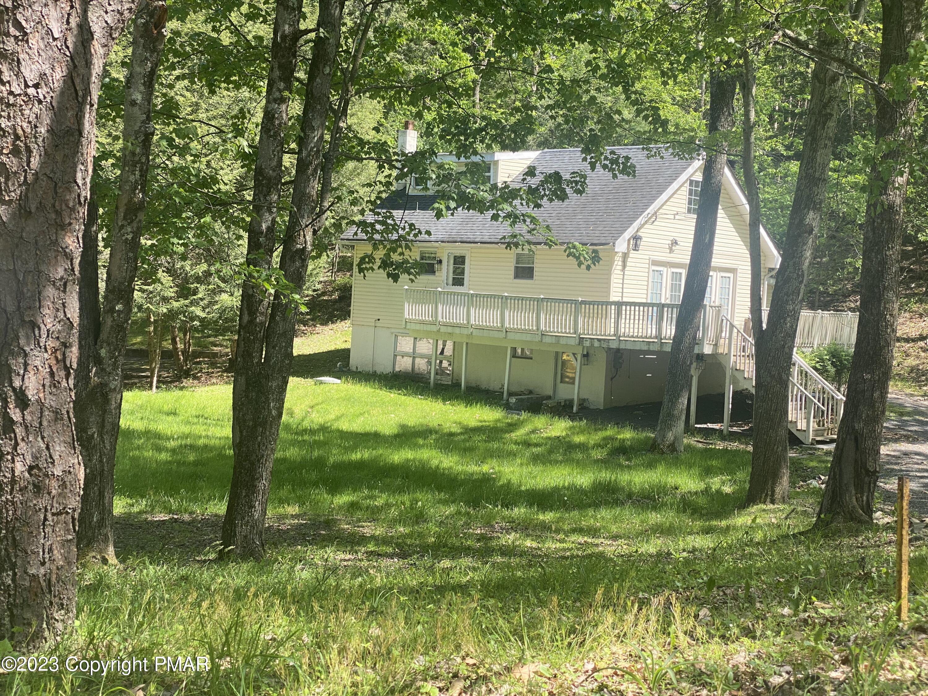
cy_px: 348
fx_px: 1394
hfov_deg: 36.8
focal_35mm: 52
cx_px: 464
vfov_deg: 28.0
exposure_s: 1/285
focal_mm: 6
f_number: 2
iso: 20
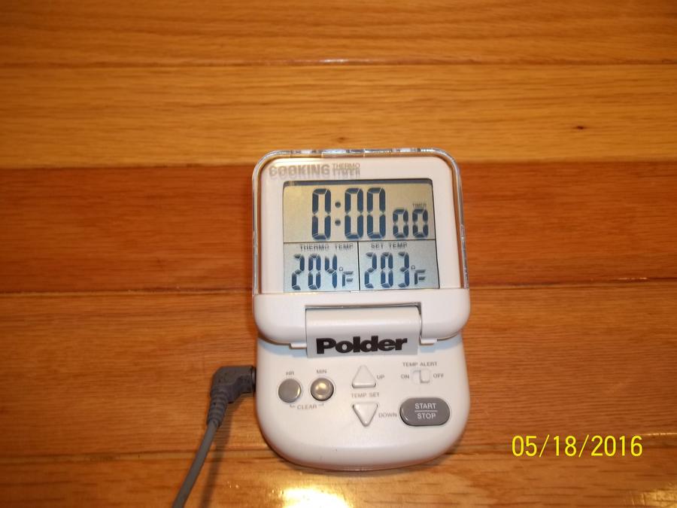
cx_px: 338
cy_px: 254
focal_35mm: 32
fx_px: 626
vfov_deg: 44.2
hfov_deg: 56.8
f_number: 2.9
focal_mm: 5.7
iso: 64
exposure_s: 1/30
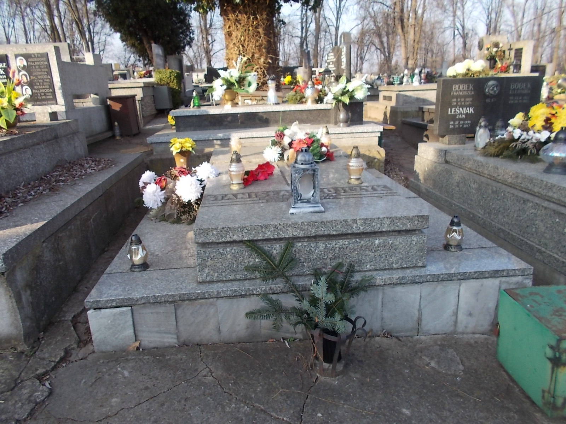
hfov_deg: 67.3
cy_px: 212
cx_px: 283
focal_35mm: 26
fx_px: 425
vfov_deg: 53.1
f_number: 3.2
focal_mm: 4.6
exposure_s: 1/250
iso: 80
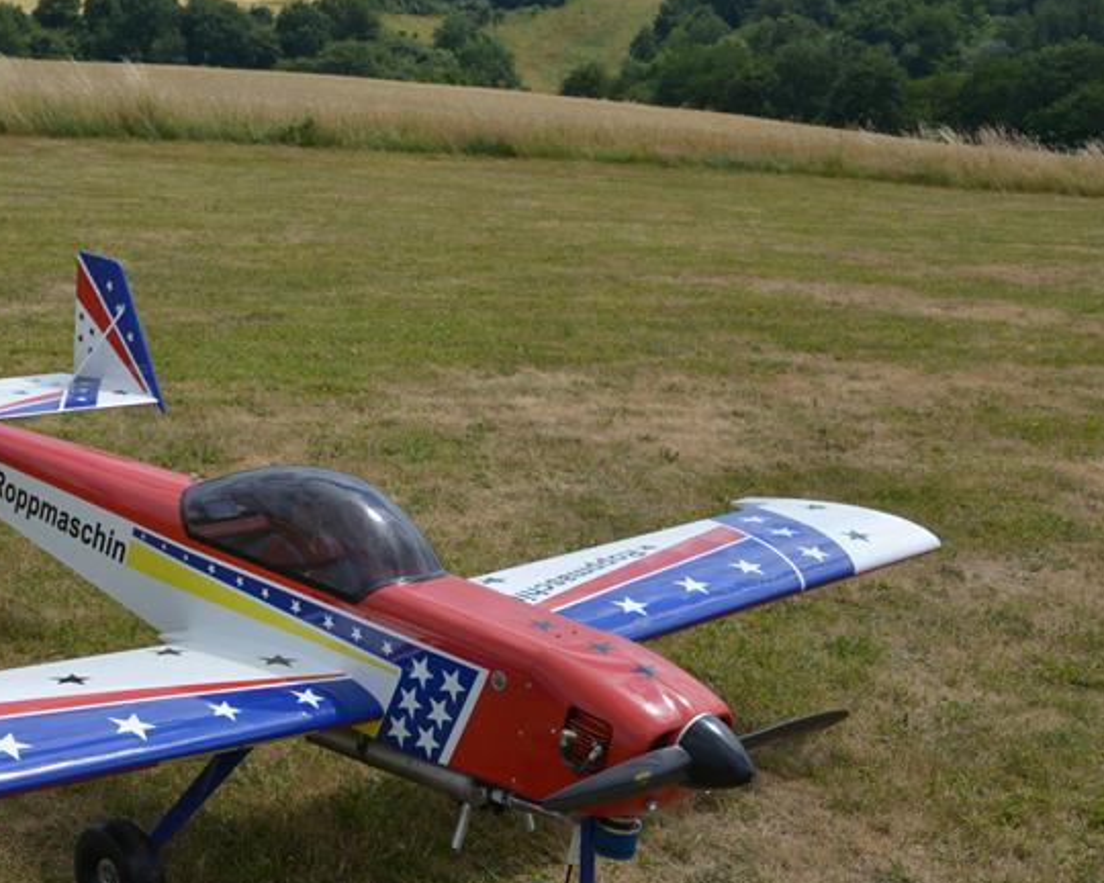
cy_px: 680
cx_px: 237
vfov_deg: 26.3
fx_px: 1862
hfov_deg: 32.2
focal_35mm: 57
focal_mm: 32
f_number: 14
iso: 400
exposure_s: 1/800
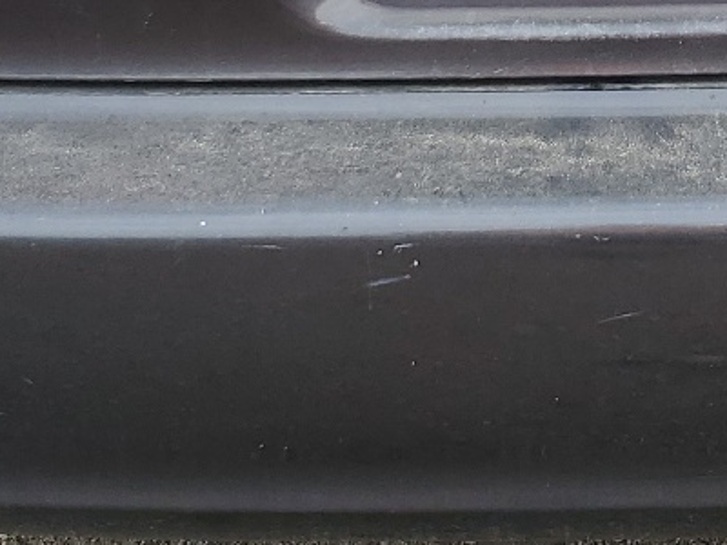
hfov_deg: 18.7
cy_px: -120
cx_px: 616
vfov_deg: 13.8
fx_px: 2184
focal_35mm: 104
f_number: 1.5
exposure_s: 1/1000
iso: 50
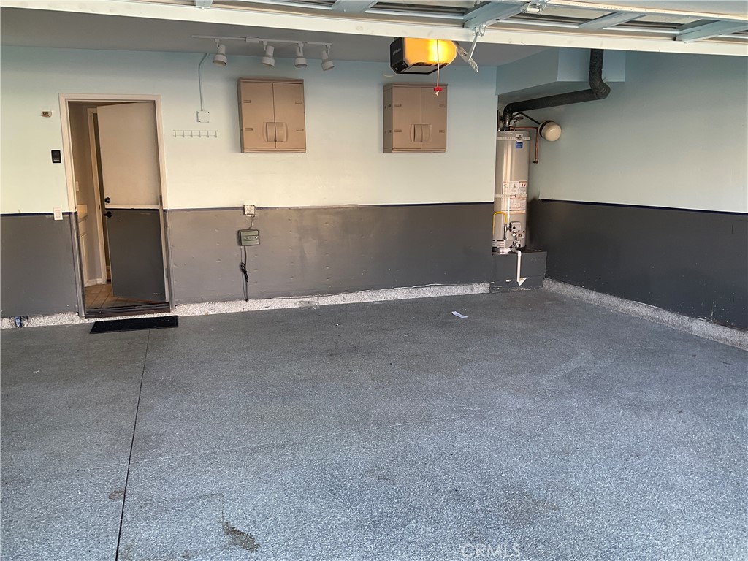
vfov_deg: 48.2
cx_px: 374
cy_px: 280
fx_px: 627
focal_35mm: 29
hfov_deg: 61.7
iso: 32
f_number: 1.8
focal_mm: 3
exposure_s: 1/120
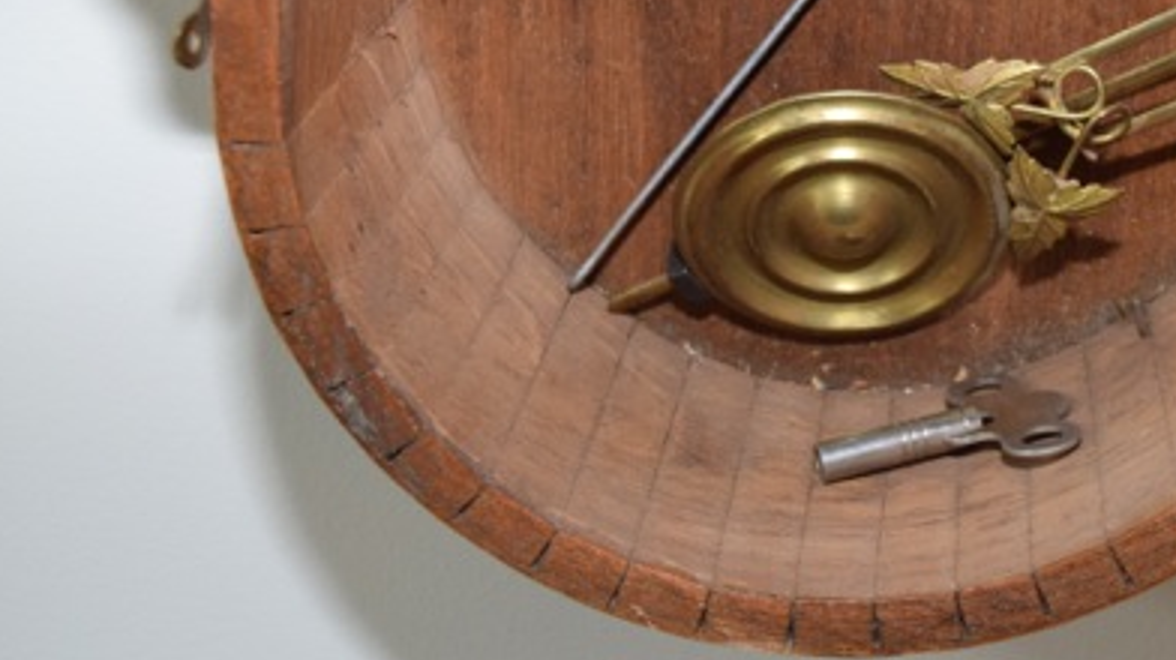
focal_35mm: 77
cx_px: 915
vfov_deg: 15.5
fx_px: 2400
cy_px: 100
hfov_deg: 27.1
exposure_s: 1/125
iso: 800
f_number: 5.6
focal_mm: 30
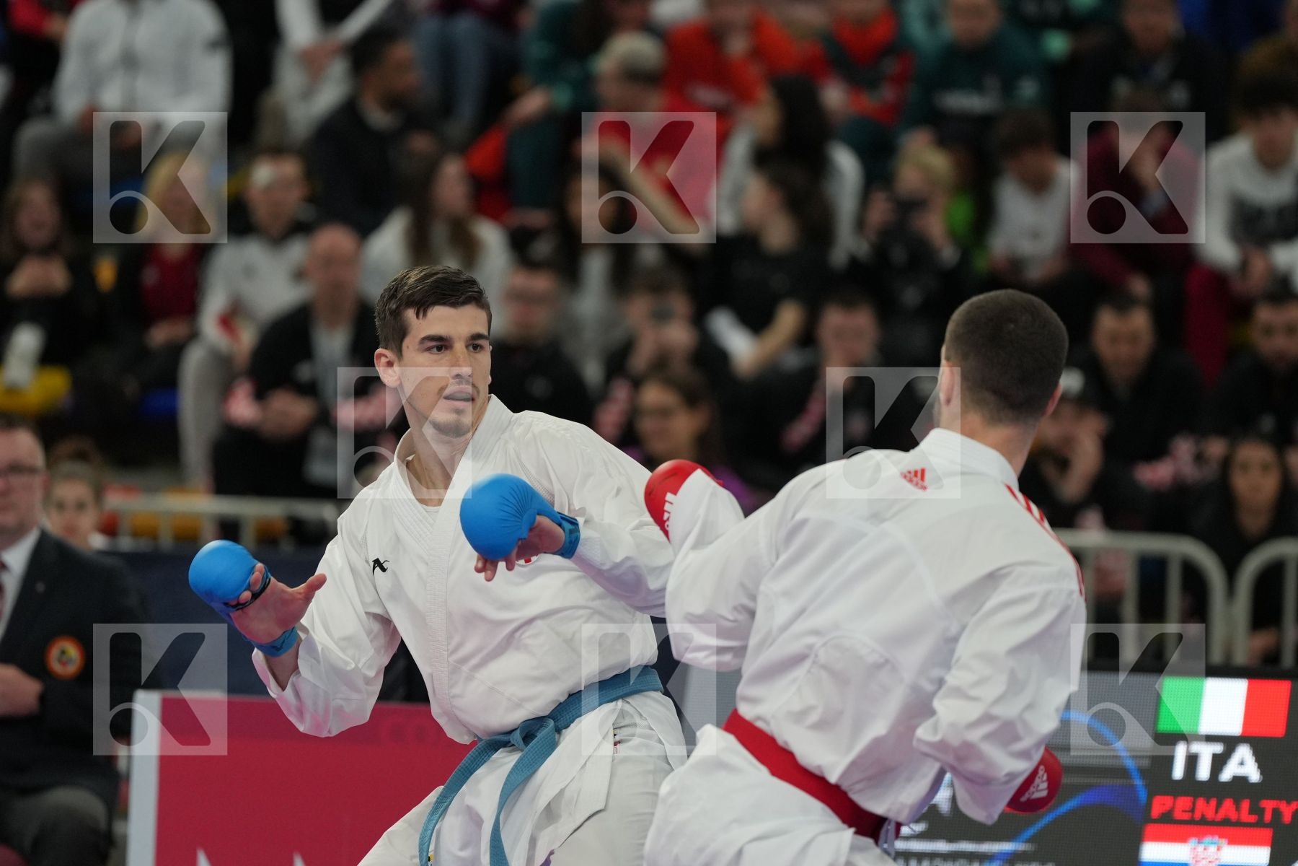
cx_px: 649
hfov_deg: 6.9
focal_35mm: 300
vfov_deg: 4.6
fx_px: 10816
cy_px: 433
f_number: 2.8
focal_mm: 200
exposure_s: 1/1000
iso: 1600
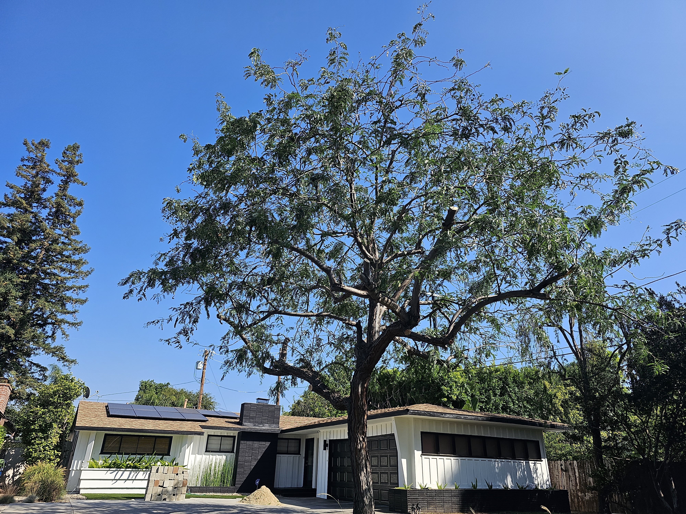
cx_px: 343
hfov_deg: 73.9
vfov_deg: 58.9
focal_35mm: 23
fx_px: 456
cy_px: 257
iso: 25
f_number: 1.7
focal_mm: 6.3
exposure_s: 1/1008
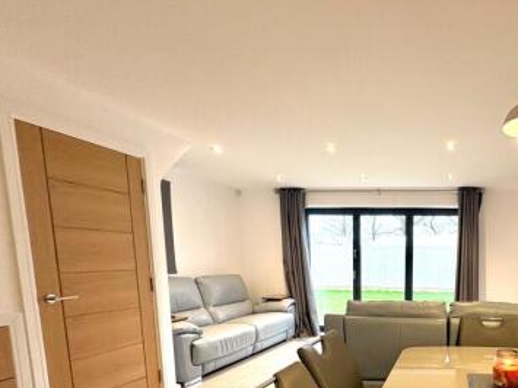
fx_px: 344
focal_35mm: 23
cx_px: 420
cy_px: 306
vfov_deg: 55.1
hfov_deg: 66.6
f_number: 2.2
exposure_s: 1/100
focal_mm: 2.22
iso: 250
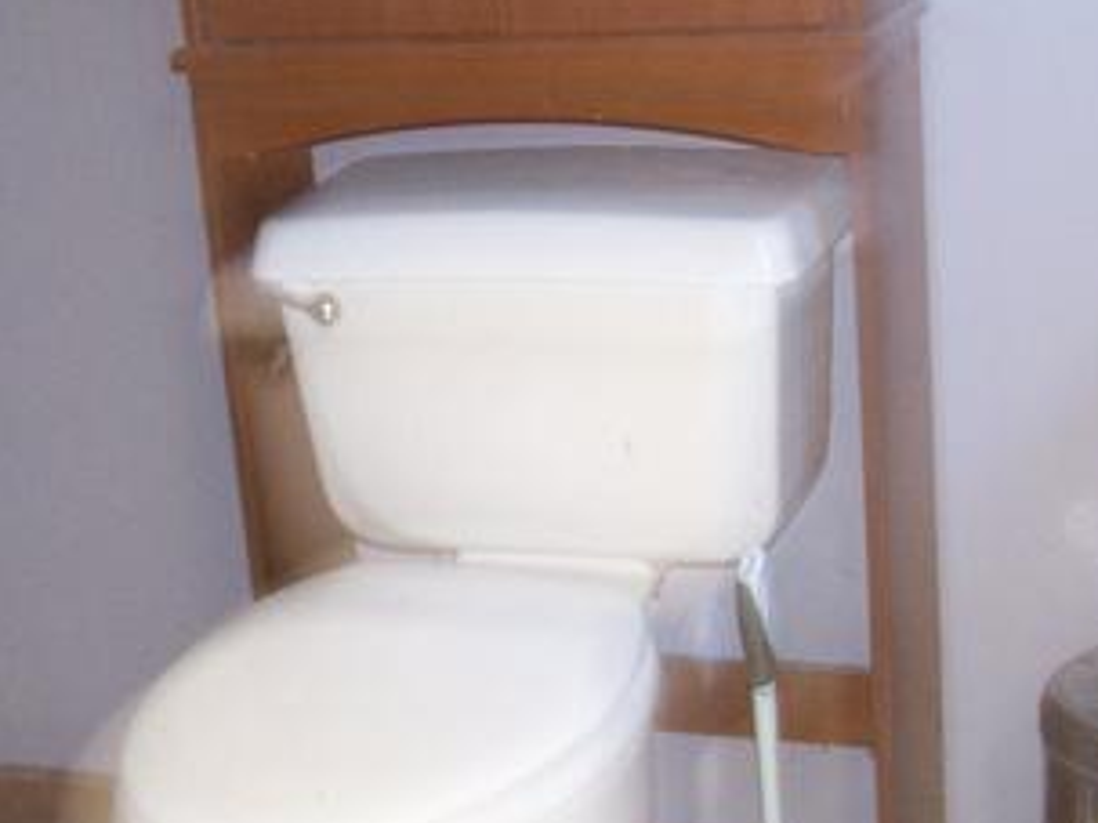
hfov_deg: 25.0
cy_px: 533
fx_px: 2473
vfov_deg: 18.8
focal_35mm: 78
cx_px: 596
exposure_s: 1/2
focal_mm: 6.3
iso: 140
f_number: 2.8
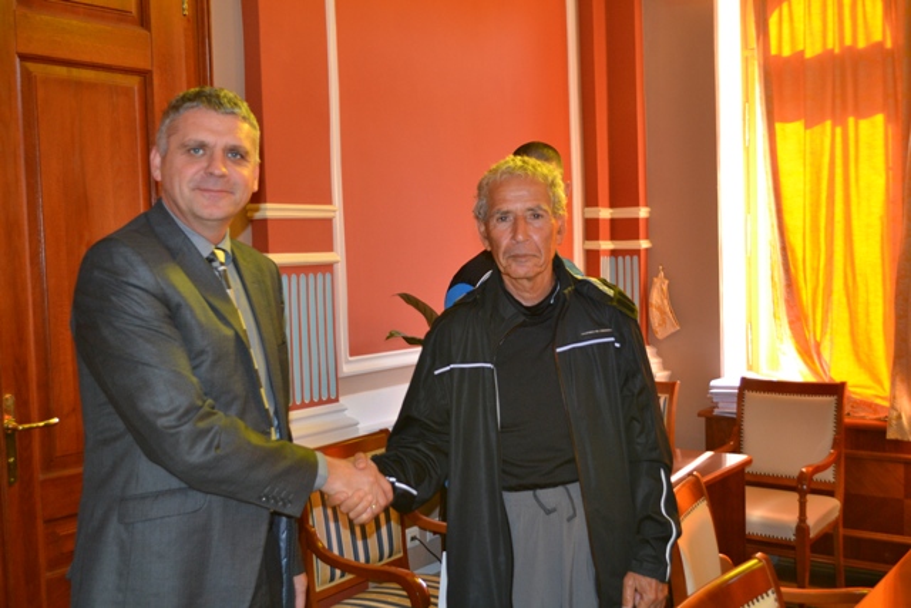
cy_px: 304
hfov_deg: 49.5
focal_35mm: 39
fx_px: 987
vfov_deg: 34.2
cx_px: 456
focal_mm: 26
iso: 720
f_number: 4.2
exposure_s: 1/60
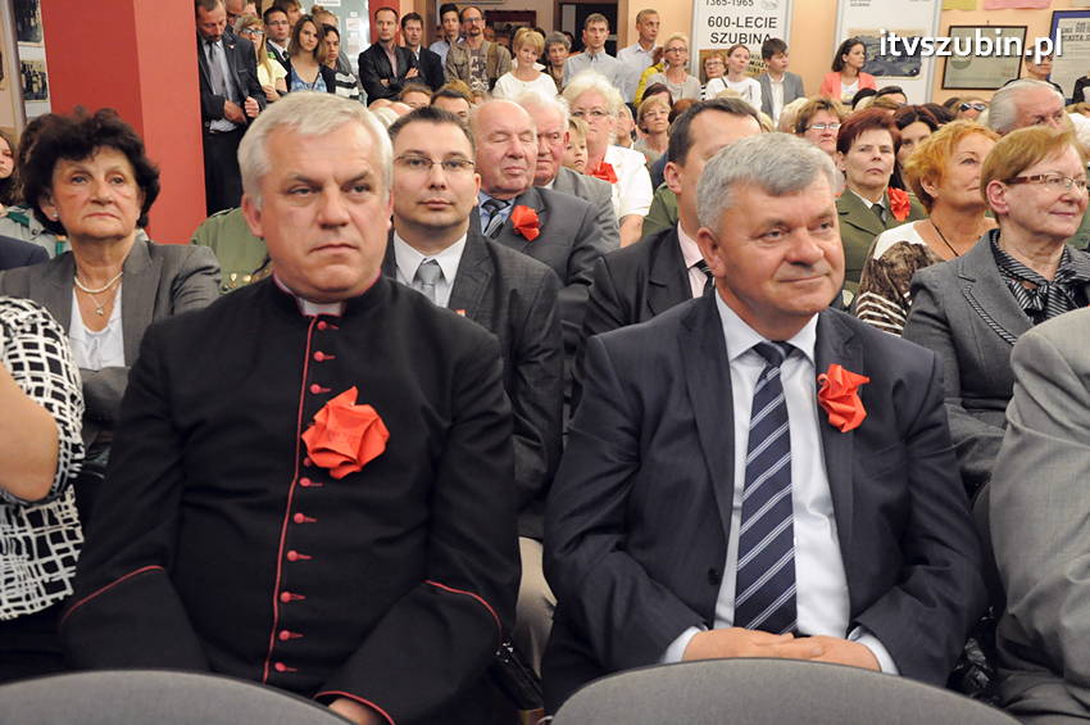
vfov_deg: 31.8
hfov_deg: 46.4
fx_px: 1270
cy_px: 362
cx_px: 545
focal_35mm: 42
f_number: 5.6
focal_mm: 28
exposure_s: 1/80
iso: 2500
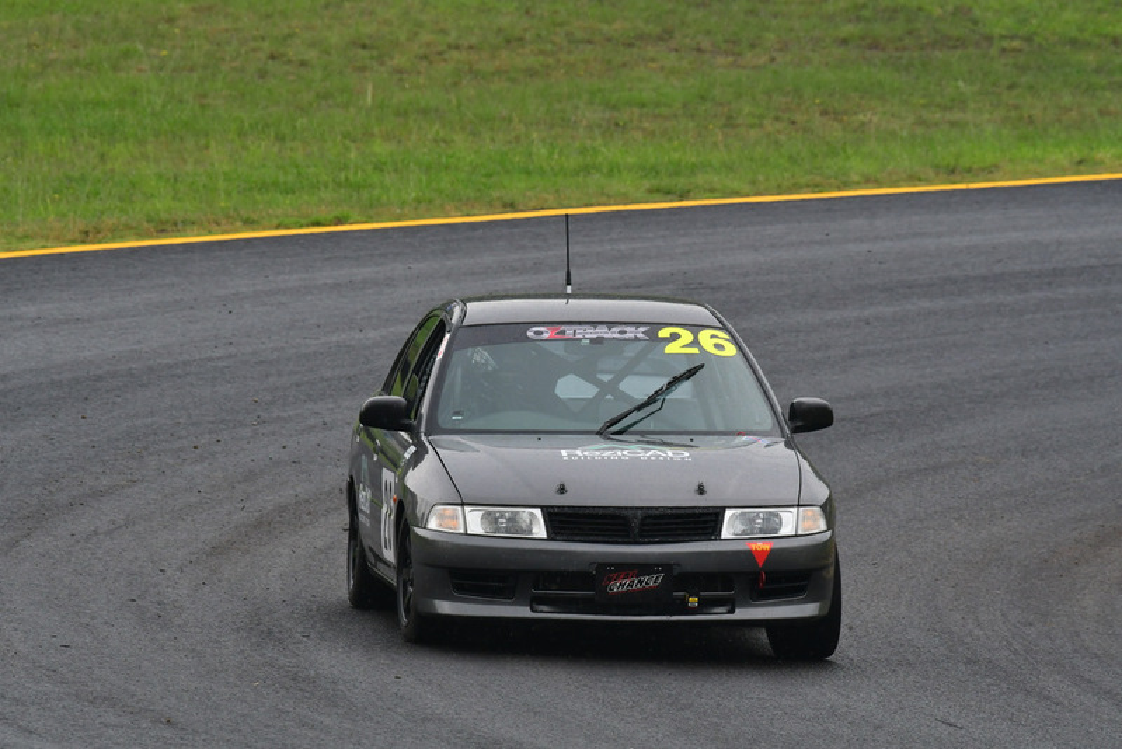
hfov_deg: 3.4
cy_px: 374
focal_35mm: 600
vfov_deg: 2.3
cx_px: 561
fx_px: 18706
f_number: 11
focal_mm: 400
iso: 1000
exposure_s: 1/640
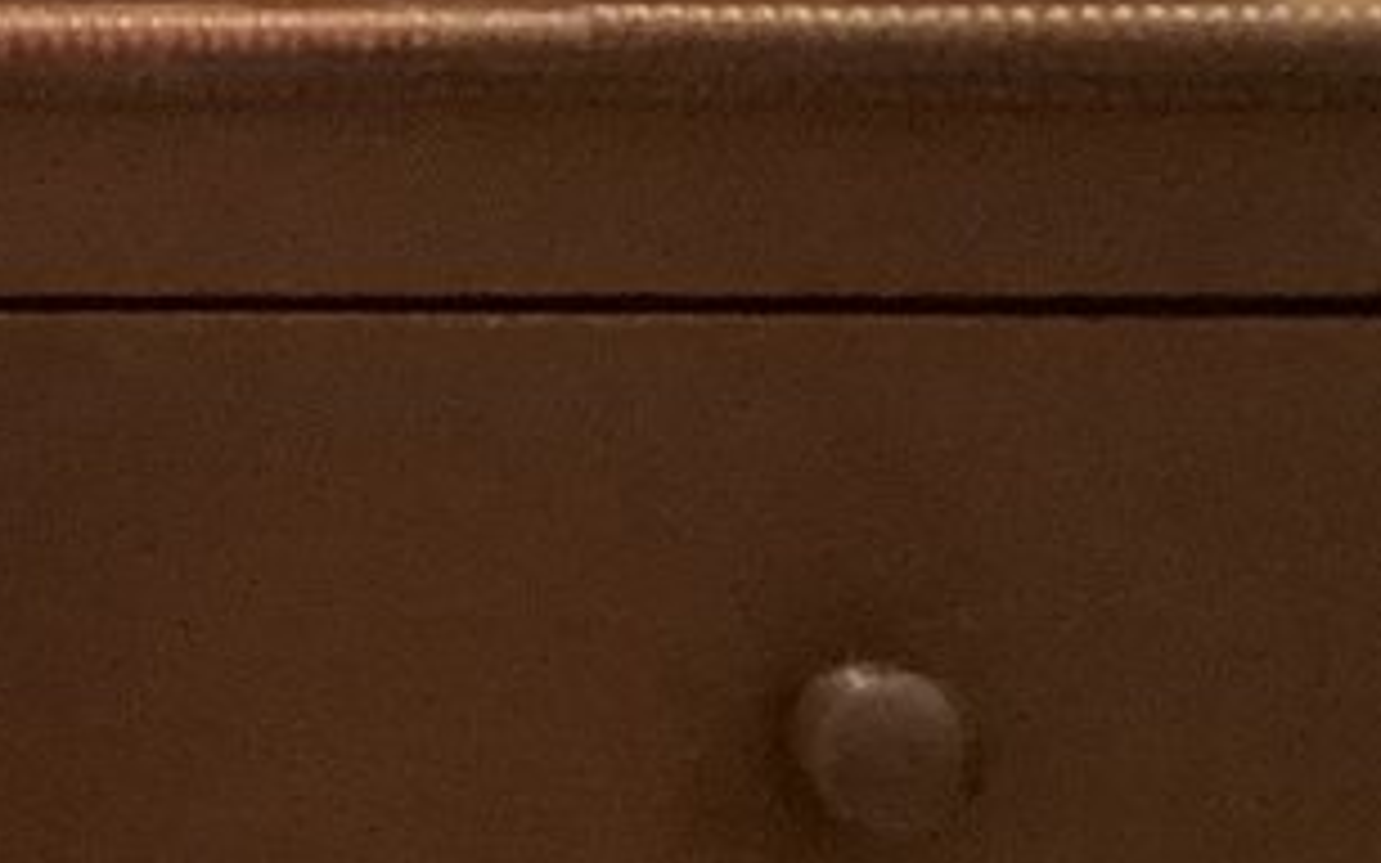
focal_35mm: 162
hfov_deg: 12.2
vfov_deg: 7.9
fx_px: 6098
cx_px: -798
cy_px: -573
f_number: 2.4
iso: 400
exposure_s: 1/30
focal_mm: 3.3
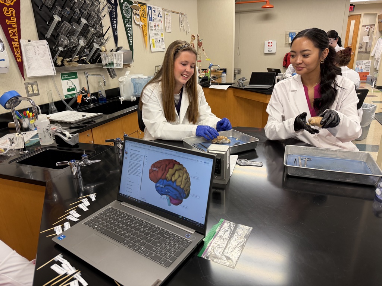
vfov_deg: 56.8
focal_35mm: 24
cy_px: 143
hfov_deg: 71.6
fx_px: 265
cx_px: 191
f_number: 1.78
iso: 200
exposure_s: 1/120
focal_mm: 6.76
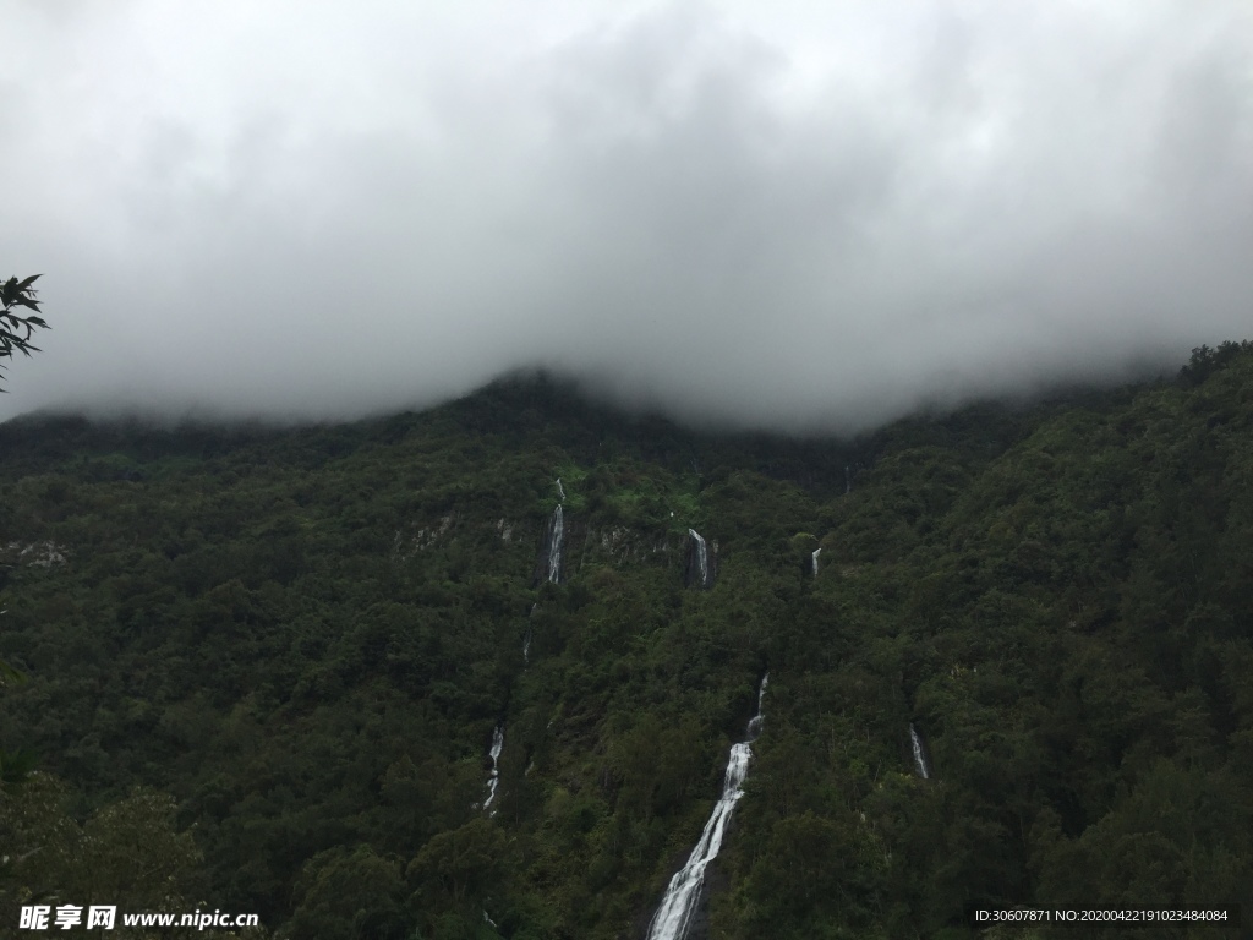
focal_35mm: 29
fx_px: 1050
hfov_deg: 61.7
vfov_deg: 48.2
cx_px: 626
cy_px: 470
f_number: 2.2
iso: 32
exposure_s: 1/1799
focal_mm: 4.15
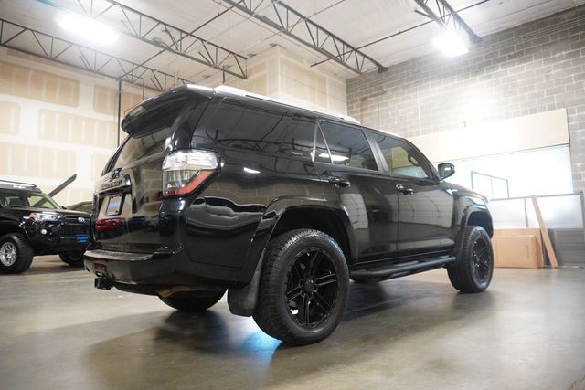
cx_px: 292
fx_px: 390
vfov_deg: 53.2
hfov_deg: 73.7
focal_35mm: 24
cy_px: 195
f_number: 3.5
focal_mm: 16
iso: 6400
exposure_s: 1/125
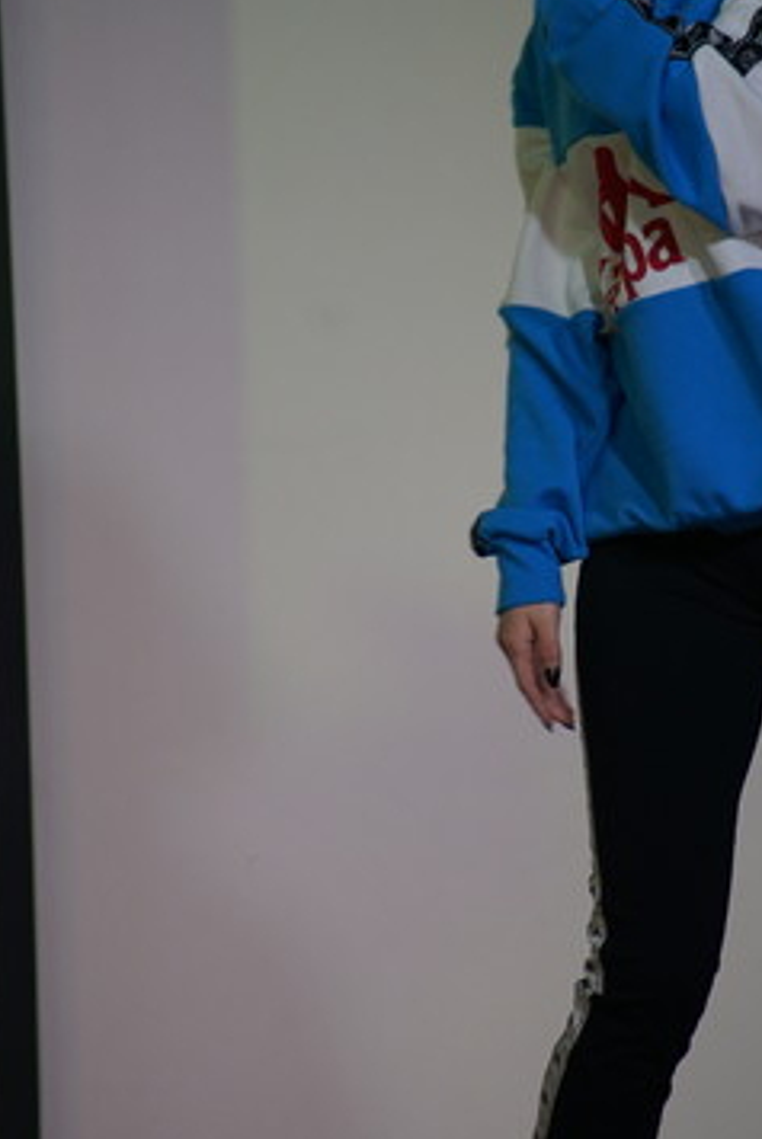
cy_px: 486
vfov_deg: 3.8
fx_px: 17079
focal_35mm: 539
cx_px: 610
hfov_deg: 2.6
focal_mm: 300
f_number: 5.6
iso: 400
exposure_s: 1/100
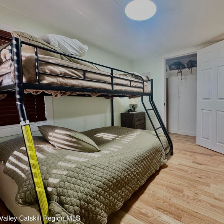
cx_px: 136
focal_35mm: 18
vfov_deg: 80.7
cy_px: 107
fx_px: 132
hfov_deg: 79.6
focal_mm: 2.22
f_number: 2.2
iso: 160
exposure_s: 1/60
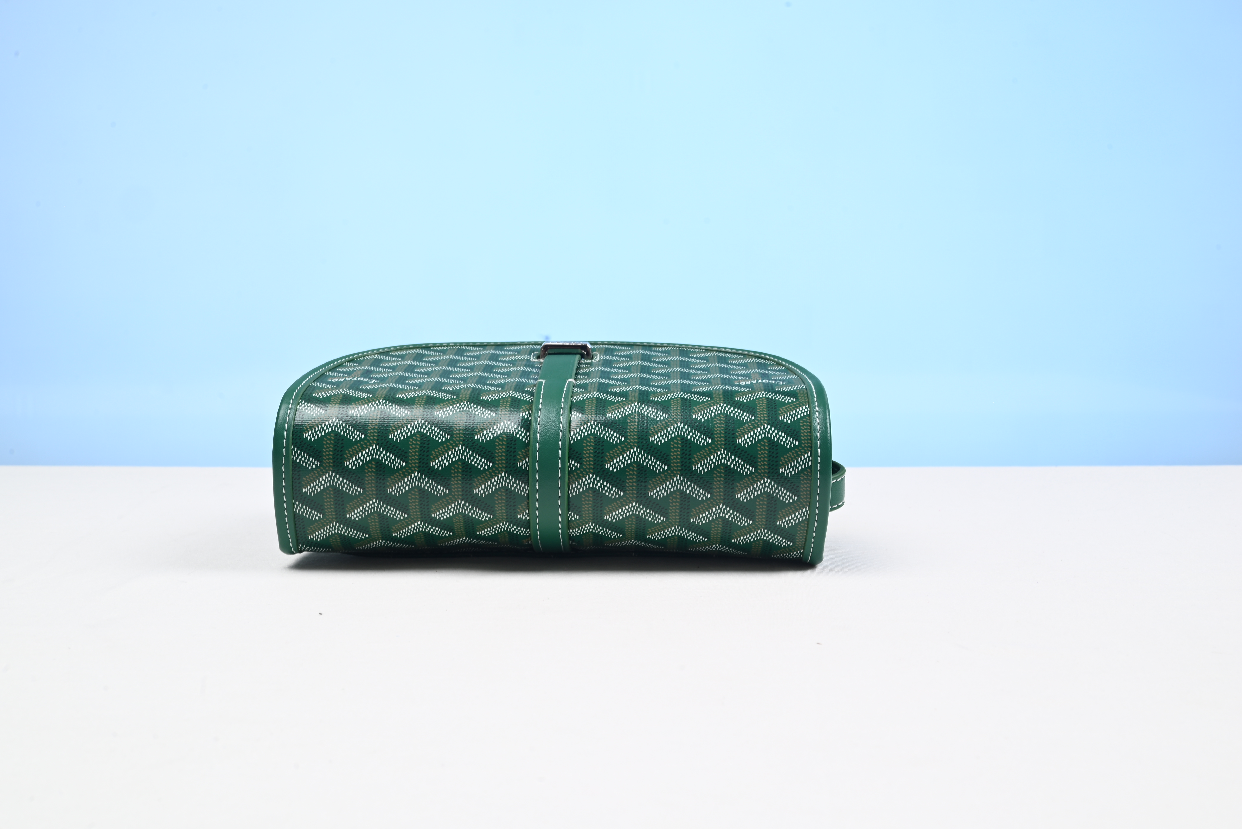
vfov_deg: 33.4
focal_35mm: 40
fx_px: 1380
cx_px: 621
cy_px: 414
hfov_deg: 48.4
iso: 100
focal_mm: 40
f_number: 16
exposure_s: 1/2
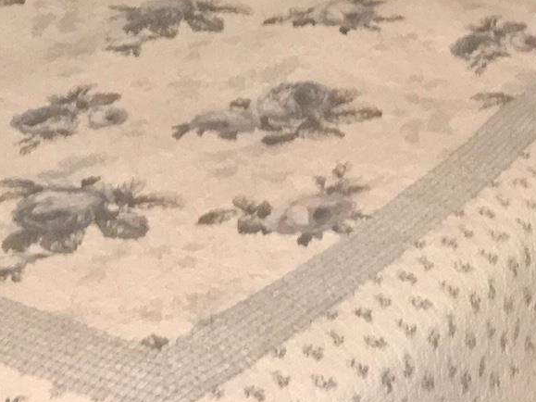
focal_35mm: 101
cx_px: 428
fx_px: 1564
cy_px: -266
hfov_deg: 19.3
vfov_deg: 13.5
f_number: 2.2
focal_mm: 4.15
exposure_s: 1/16
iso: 160
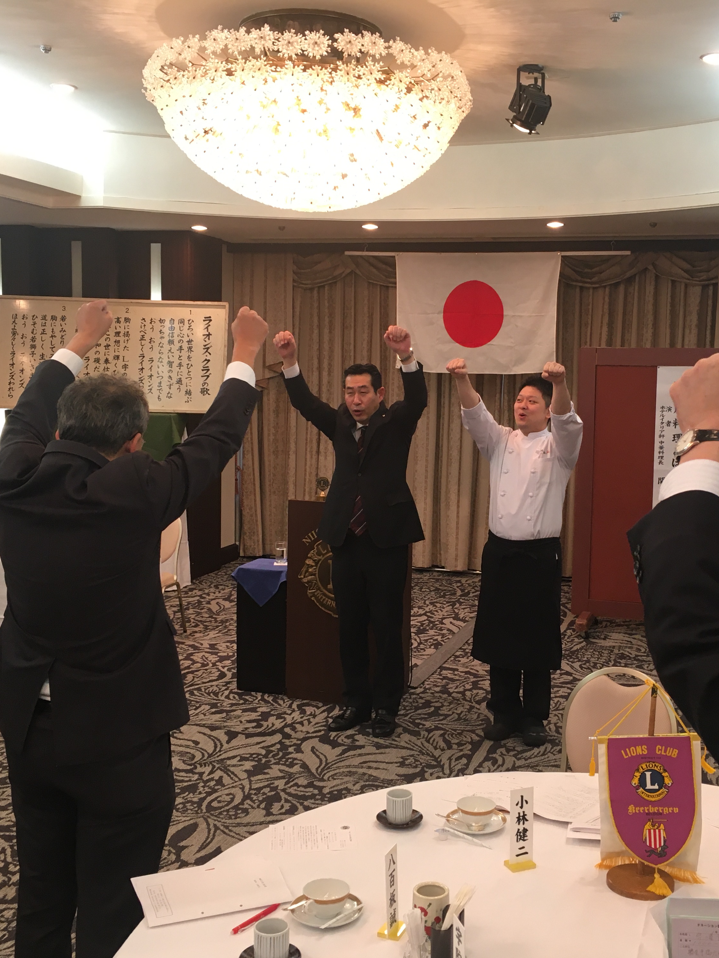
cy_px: 482
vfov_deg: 47.9
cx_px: 427
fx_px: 1080
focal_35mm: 39
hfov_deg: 36.7
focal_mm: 4.15
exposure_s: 1/30
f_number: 2.2
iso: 64
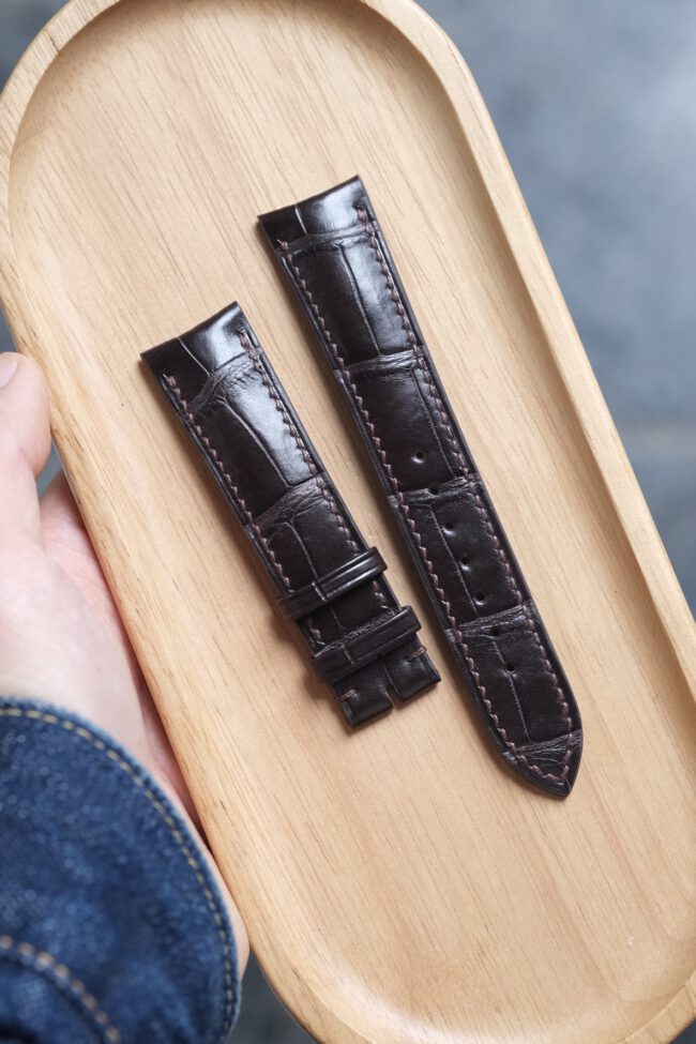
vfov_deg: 22.6
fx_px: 2610
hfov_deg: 15.2
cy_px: 522
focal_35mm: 90
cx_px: 348
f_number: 5.6
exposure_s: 1/180
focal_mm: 60
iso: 1600
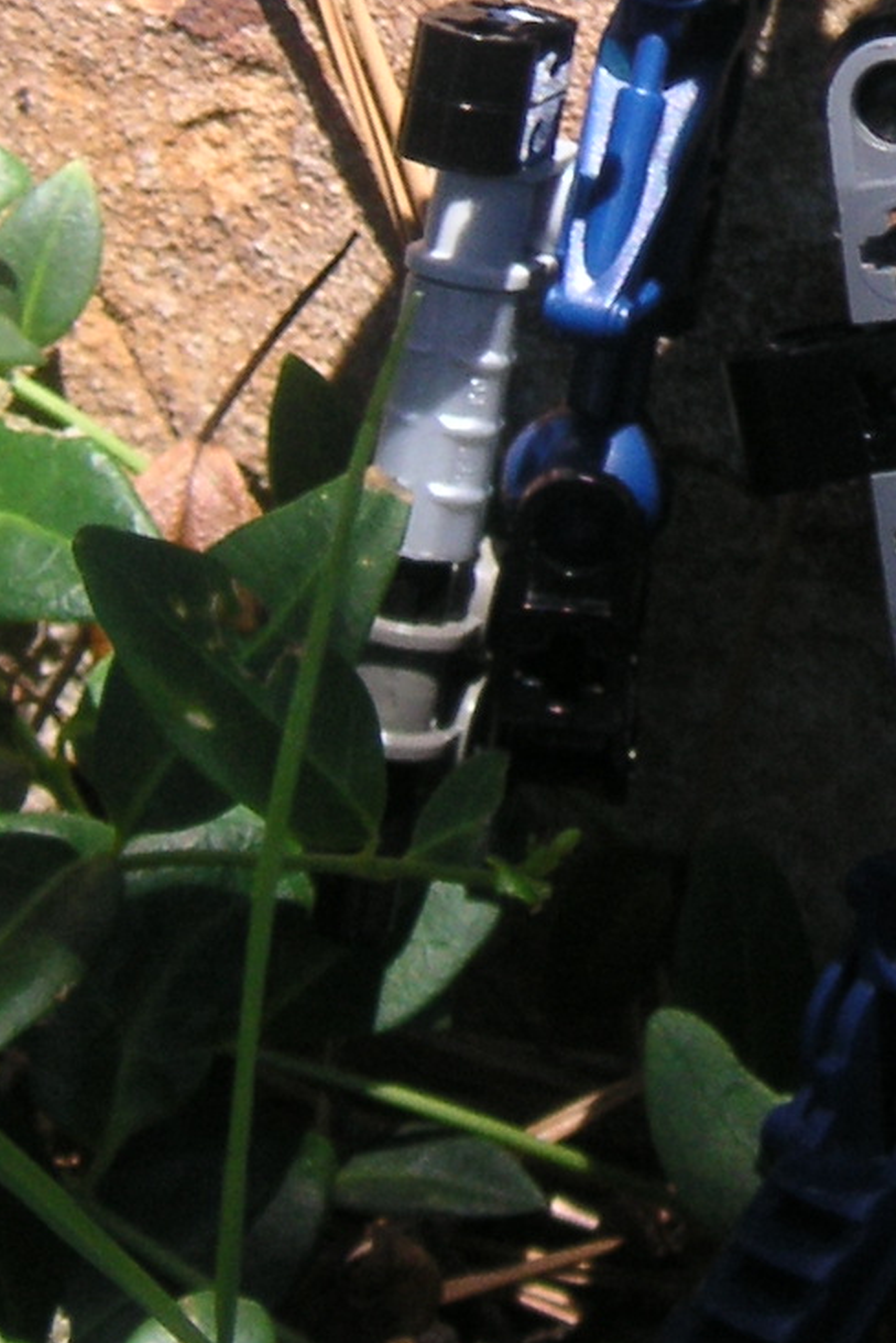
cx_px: 986
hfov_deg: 5.0
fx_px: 10298
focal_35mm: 276
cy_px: -130
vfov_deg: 7.4
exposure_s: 1/180
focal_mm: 12.6
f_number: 4.4
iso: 50
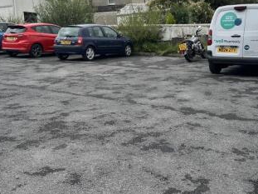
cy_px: 81
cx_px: 154
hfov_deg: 41.9
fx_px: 335
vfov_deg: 32.1
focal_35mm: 45
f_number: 1.78
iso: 80
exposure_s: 1/2882
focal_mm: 6.86
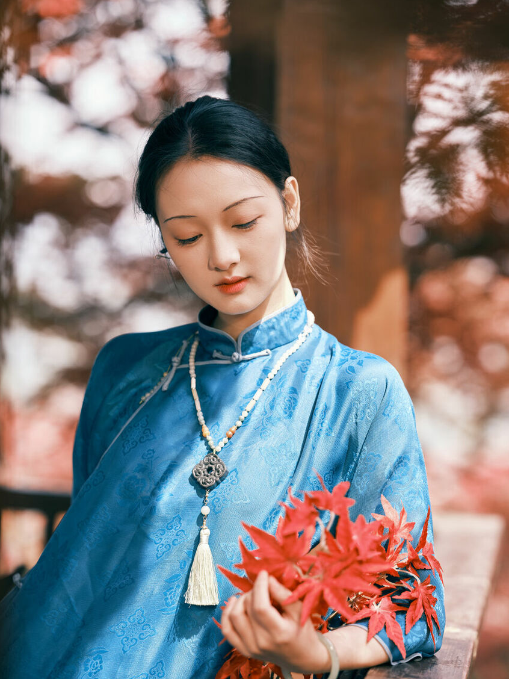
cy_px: 395
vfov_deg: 18.2
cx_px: 267
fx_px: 2117
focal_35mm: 108
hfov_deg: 13.7
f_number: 2.5
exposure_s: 1/250
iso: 100
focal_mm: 110
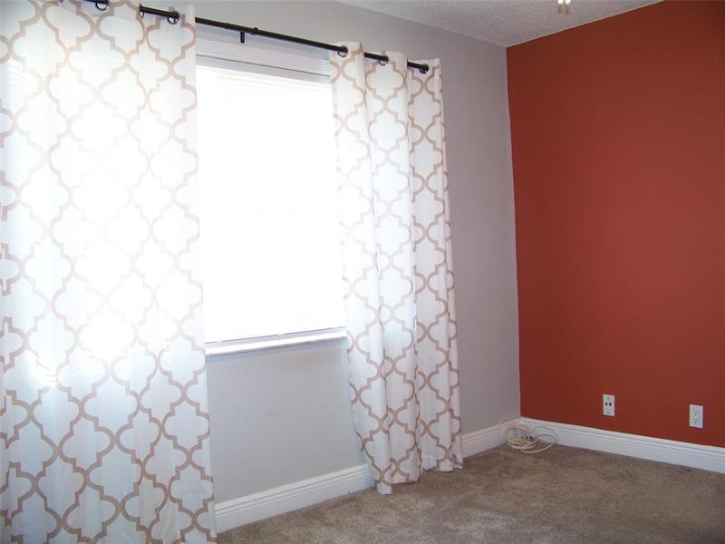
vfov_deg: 42.9
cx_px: 362
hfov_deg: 55.4
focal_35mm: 33
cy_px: 272
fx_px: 691
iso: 100
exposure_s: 1/30
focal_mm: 5.85
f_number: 2.8
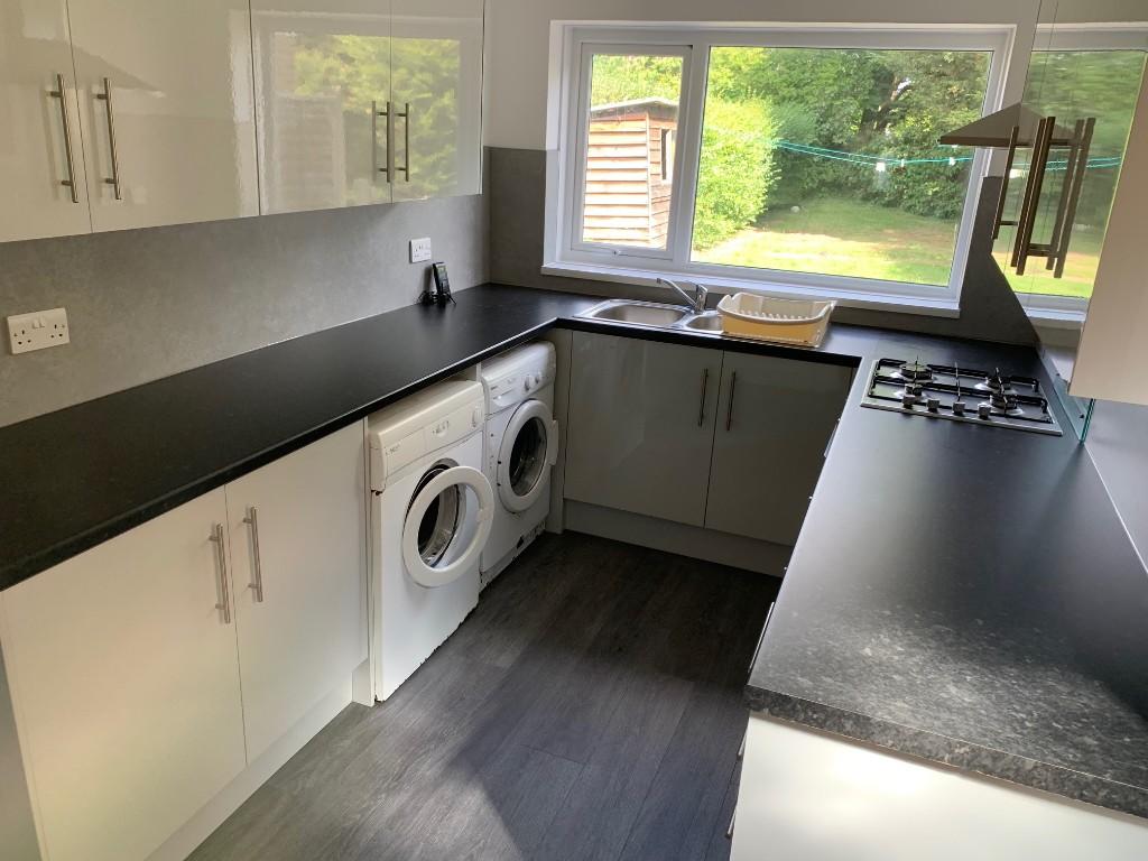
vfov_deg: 53.1
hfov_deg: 67.3
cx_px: 574
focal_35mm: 26
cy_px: 430
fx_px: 862
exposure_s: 1/121
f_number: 1.8
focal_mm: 4.25
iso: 80
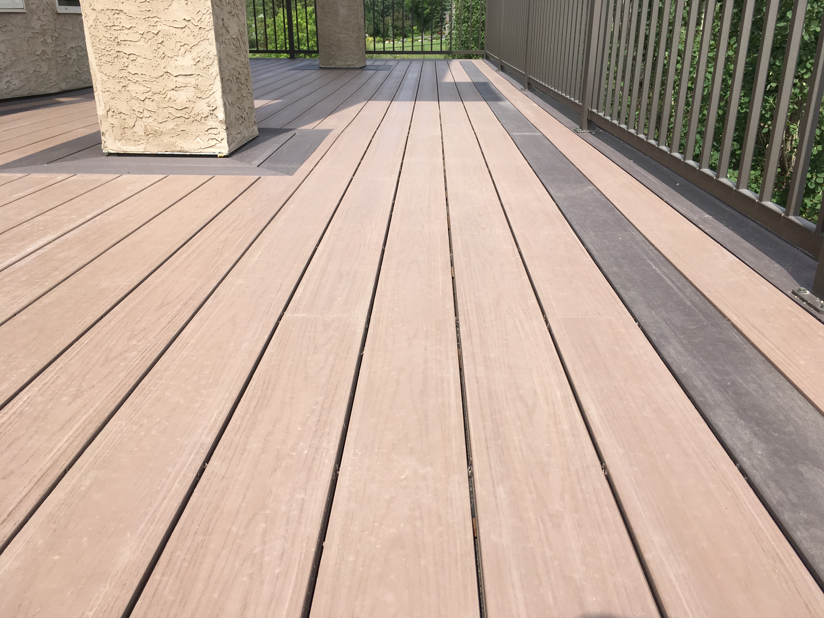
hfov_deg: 61.7
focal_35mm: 29
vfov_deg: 48.2
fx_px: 690
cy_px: 309
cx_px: 412
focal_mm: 4.15
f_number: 2.2
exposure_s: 1/1115
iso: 25
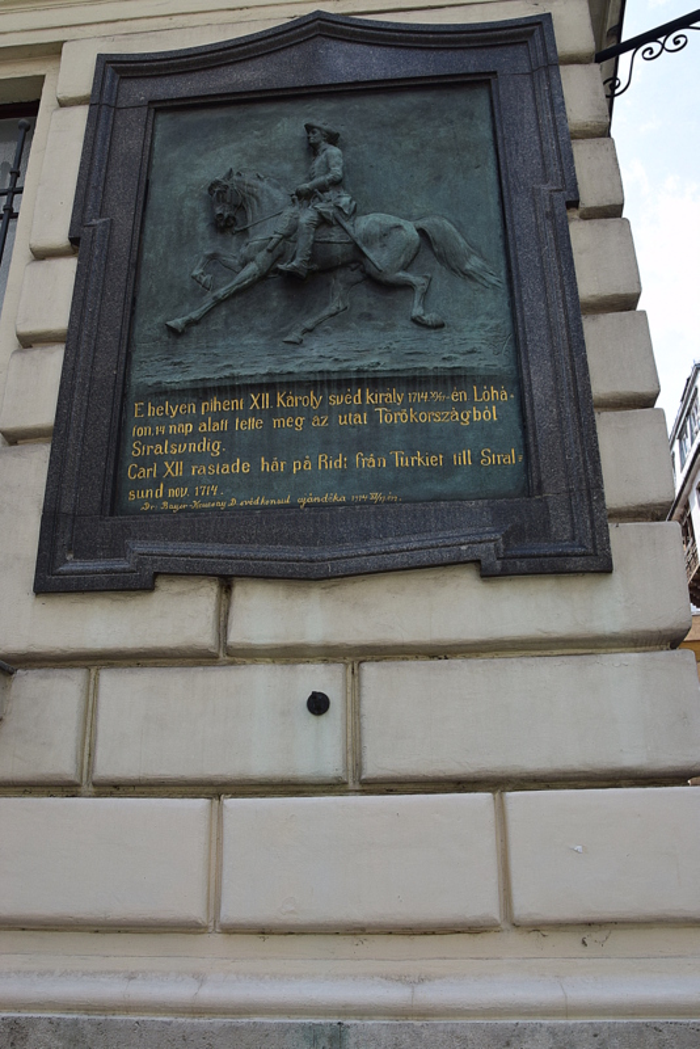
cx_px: 350
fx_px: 787
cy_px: 524
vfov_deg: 67.4
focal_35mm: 27
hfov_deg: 48.0
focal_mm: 18
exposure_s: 1/250
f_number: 10
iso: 400
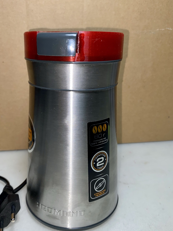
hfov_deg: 45.3
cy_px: 116
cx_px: 73
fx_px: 207
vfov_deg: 58.4
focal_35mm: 31
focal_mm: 4.25
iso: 32
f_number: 1.8
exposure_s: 1/367
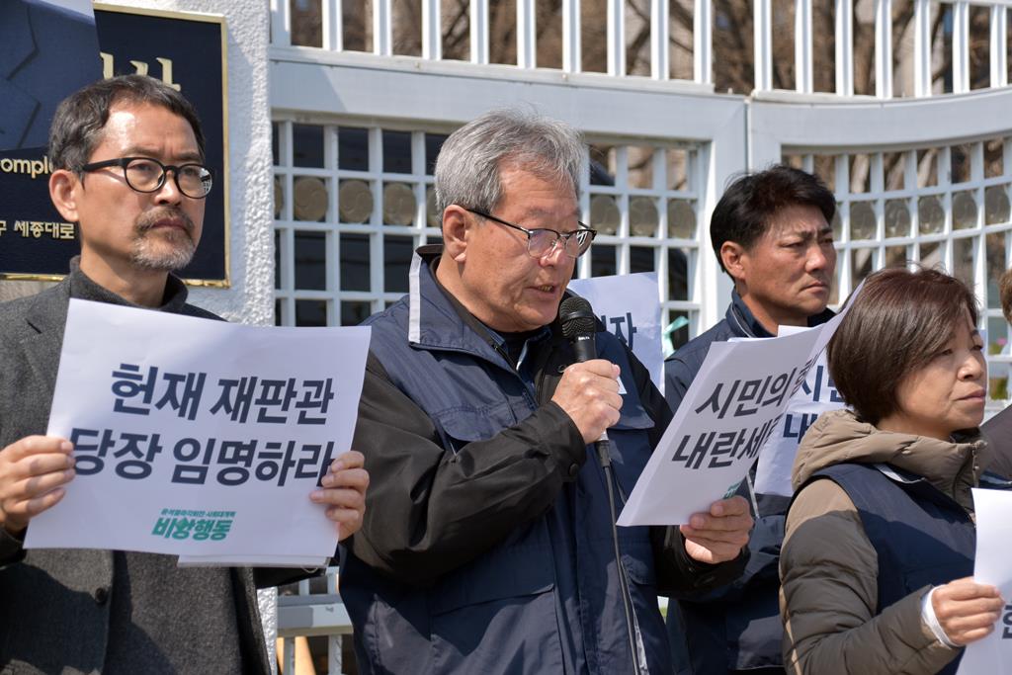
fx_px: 2868
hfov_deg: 20.0
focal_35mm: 102
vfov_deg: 13.4
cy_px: 338
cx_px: 506
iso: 100
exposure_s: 1/400
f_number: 6.3
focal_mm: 68
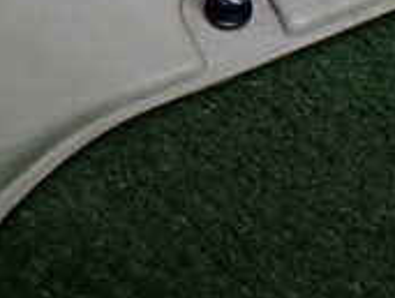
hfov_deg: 18.5
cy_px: -12
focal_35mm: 105
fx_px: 1201
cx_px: 81
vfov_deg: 13.9
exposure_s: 1/125
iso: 250
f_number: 2.3
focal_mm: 5.4
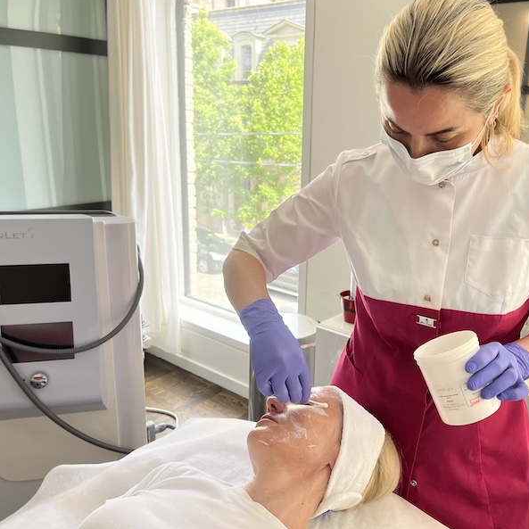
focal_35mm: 31
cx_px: 299
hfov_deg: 52.4
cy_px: 263
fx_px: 536
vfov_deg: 52.5
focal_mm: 5.1
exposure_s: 1/122
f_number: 1.6
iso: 80
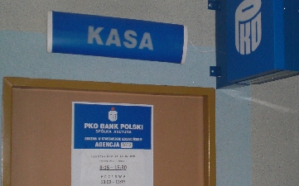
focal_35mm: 67
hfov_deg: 30.5
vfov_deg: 19.3
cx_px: 195
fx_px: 546
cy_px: 120
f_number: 3.1
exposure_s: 1/60
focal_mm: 6.3
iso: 200
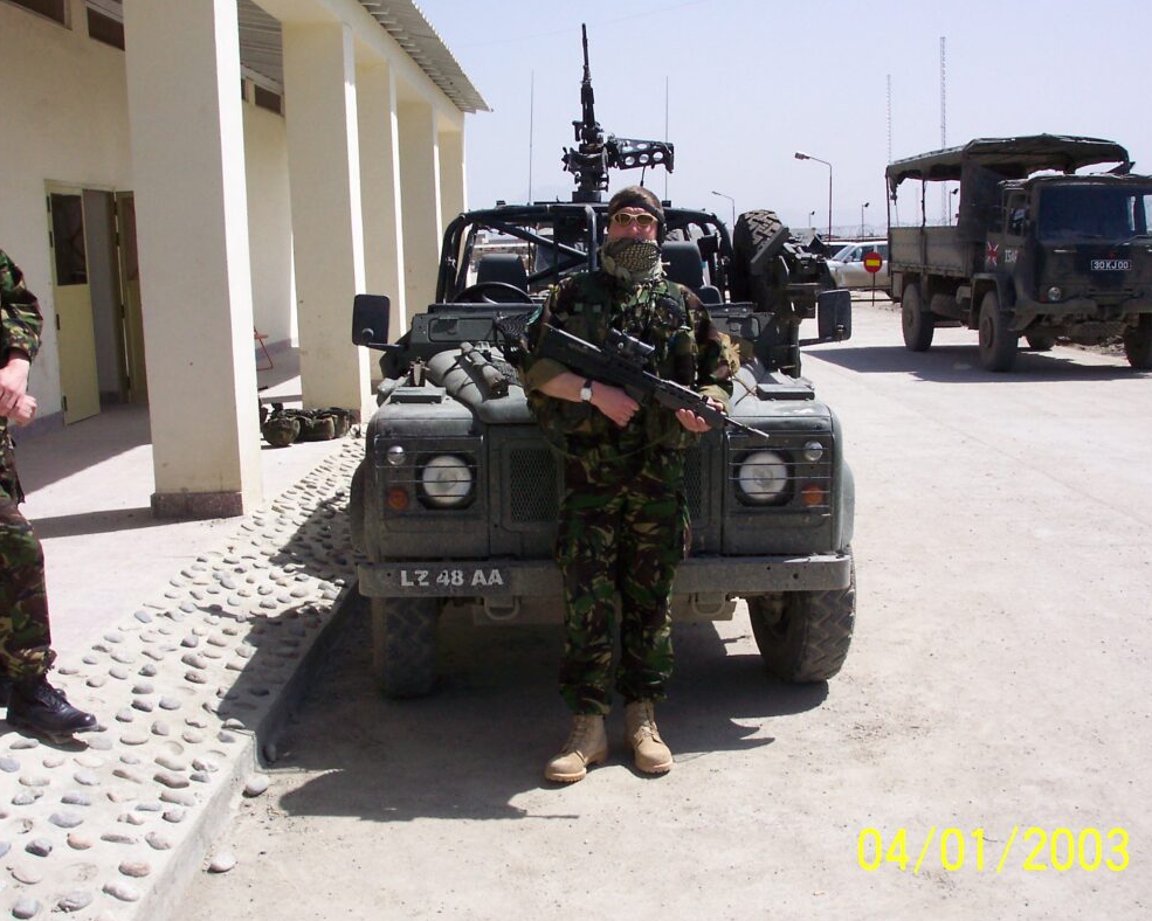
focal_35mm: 40
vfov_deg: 37.3
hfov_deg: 45.8
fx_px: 1364
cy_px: 459
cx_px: 577
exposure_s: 1/250
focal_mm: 7.5
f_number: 9.5
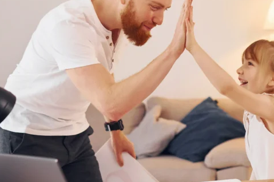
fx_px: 814
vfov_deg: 12.8
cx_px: 194
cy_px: 86
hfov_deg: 19.0
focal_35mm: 107
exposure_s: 1/250
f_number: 3.2
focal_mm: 50
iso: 1000
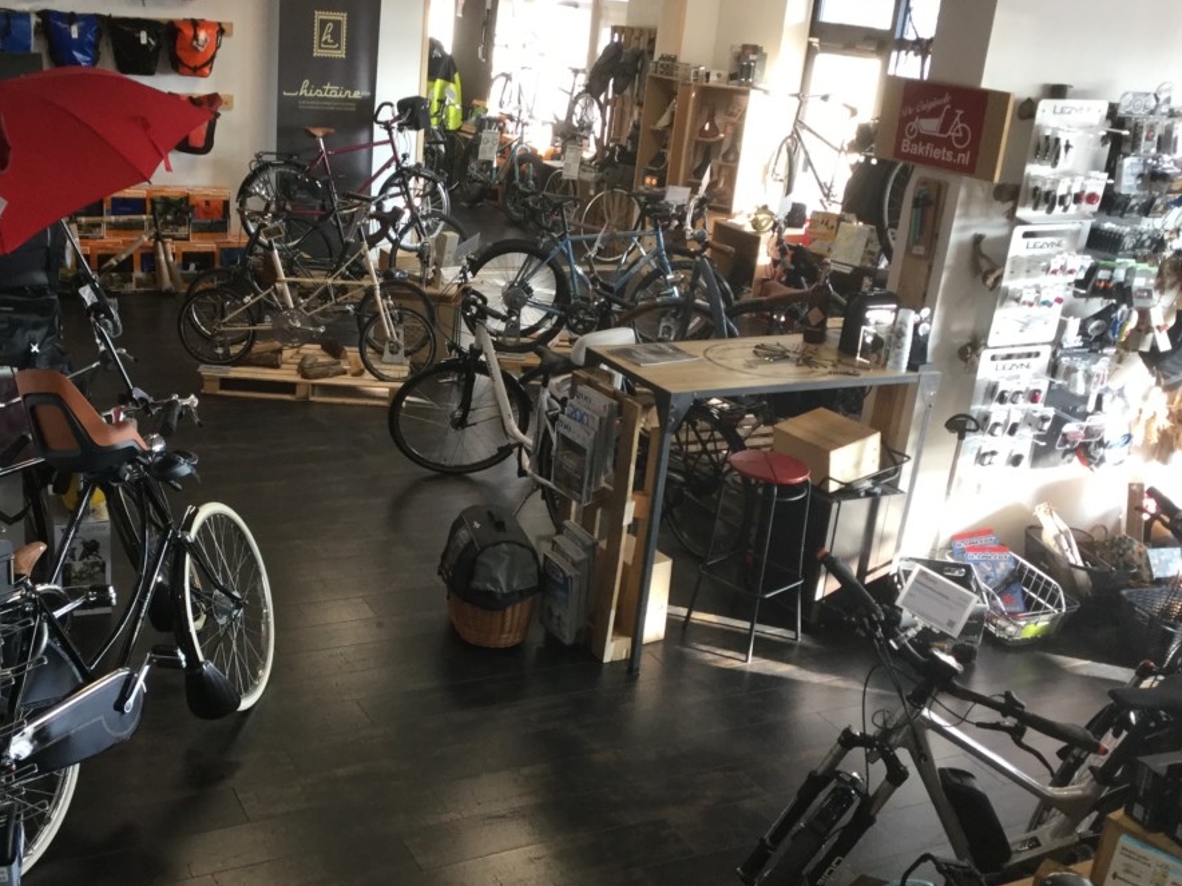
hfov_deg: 46.5
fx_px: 1366
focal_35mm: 40
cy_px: 482
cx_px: 468
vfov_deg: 35.9
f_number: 2.4
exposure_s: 1/33
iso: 40
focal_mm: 3.3
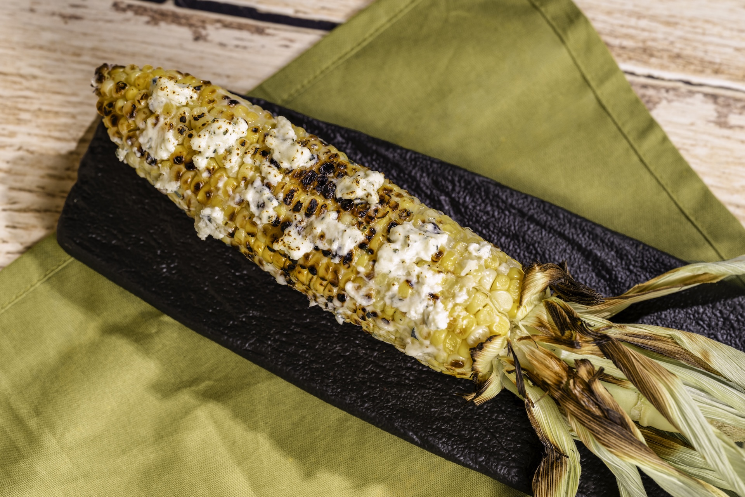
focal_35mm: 105
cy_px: 248
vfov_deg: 13.0
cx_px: 372
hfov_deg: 19.5
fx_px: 2173
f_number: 7.1
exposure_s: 1/100
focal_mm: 105
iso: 100
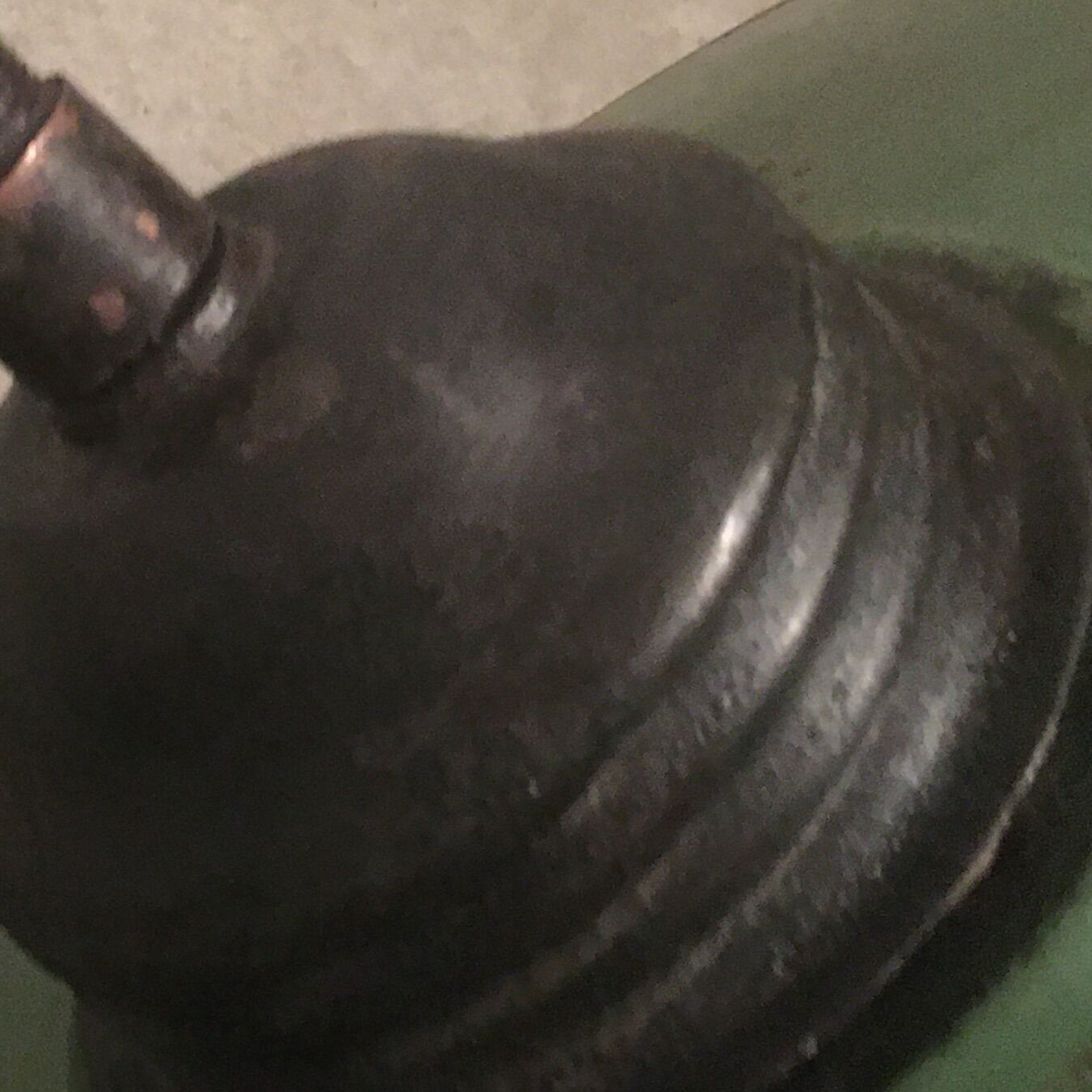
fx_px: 2748
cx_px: 50
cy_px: 361
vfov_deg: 22.4
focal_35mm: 77
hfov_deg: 21.8
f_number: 2.2
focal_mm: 4.15
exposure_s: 1/4
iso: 125
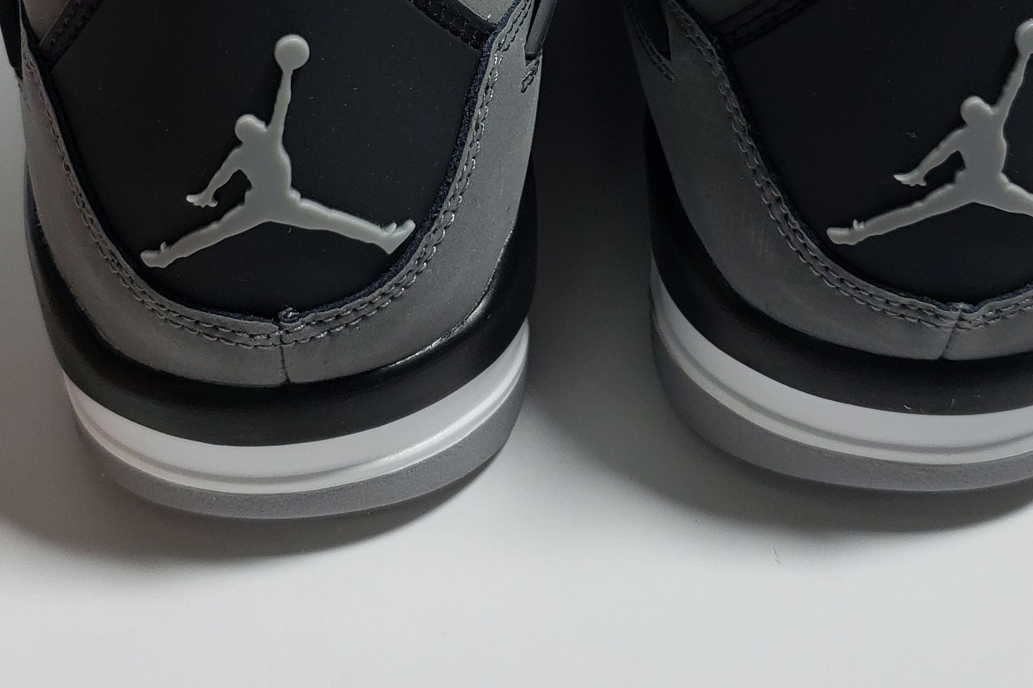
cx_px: 504
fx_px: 1664
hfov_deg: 34.5
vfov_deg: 22.7
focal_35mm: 58
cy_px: 58
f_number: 1.5
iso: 50
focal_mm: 4.3
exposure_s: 1/359
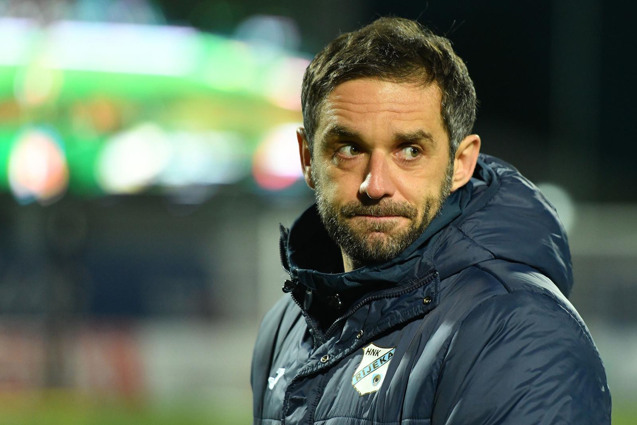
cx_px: 318
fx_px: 3539
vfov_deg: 6.9
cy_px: 212
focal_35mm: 200
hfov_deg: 10.3
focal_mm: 200
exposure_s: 1/1000
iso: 2500
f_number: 4
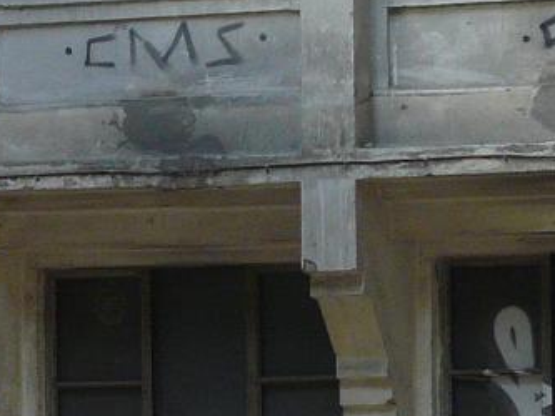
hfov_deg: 4.4
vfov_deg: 3.3
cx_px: -288
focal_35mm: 445
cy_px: 295
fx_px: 7137
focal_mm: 16.6
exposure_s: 1/50
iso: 200
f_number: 3.6
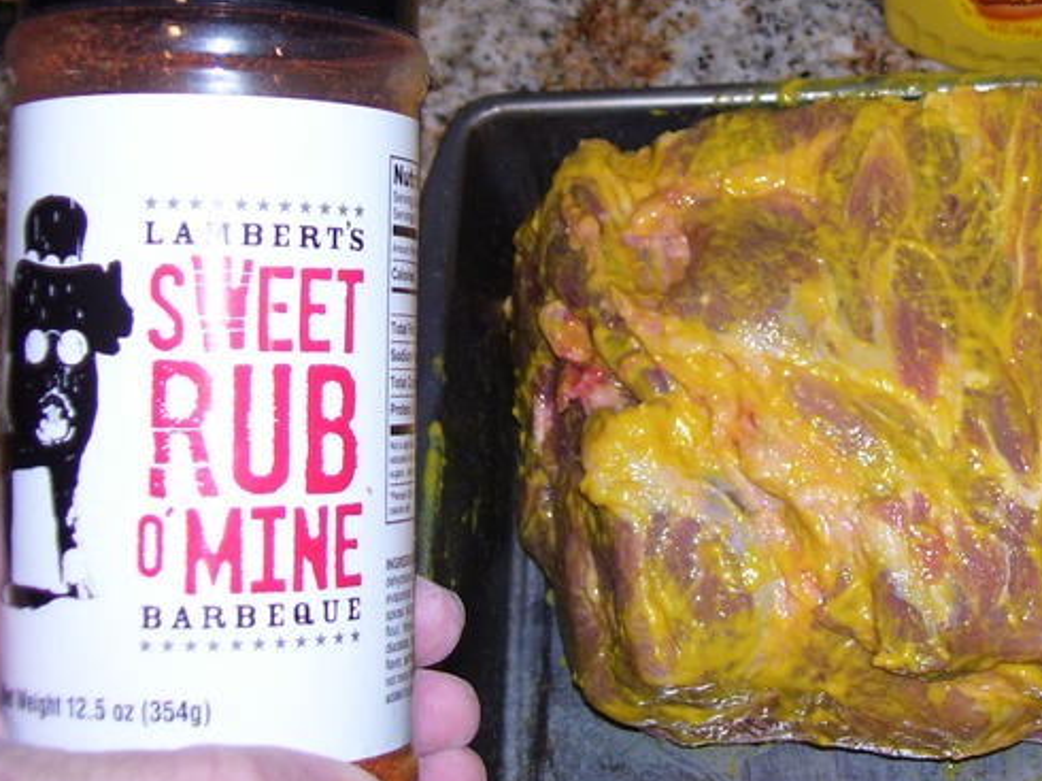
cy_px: 248
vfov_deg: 21.5
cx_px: 823
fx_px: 2046
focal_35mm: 68
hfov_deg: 28.0
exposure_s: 1/60
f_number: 2.7
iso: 80
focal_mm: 6
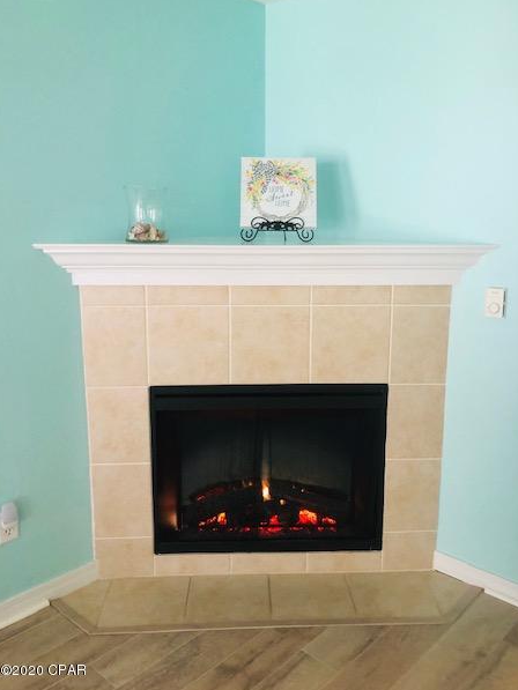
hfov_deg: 46.8
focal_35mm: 30
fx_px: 598
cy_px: 328
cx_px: 272
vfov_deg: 59.9
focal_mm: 3.99
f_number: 1.8
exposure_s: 1/15
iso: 50
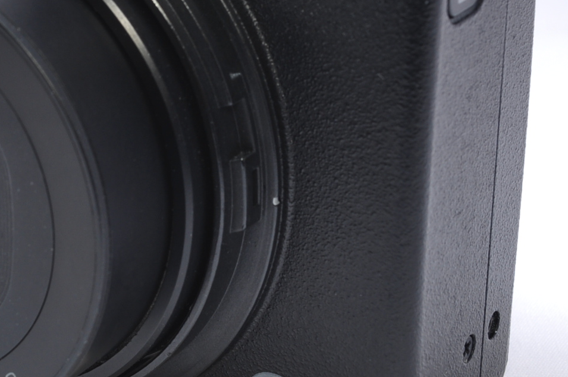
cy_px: 80
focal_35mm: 128
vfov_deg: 10.7
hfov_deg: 15.8
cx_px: 12
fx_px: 2017
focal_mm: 38
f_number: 14
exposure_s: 1/125
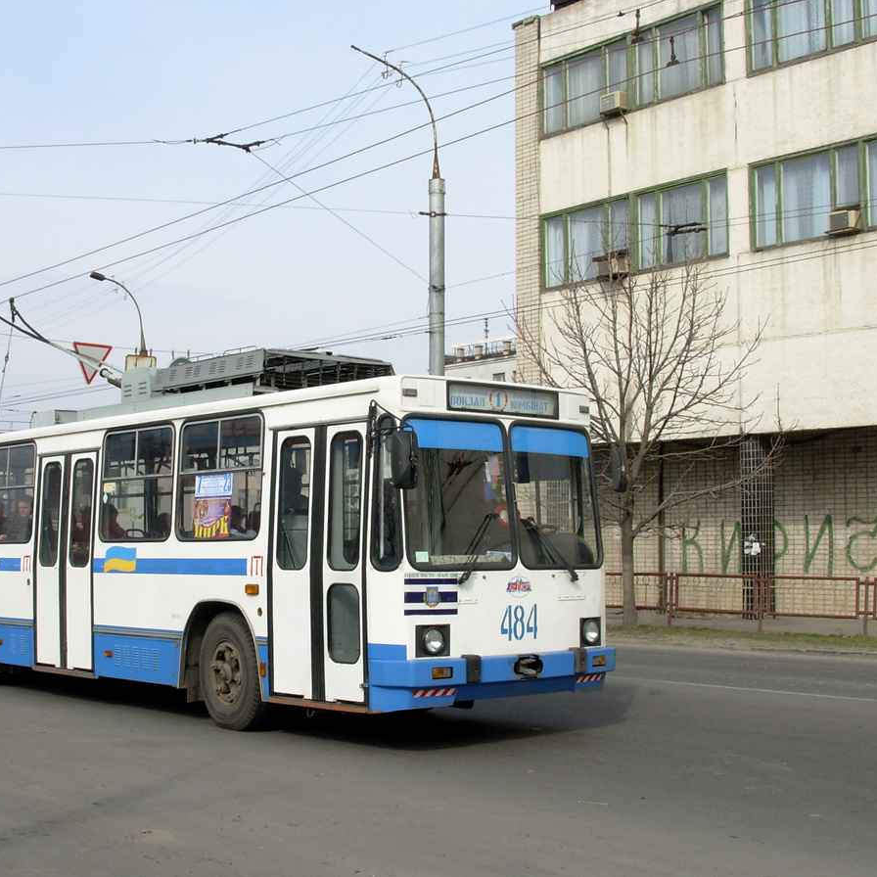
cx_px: 310
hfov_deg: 37.2
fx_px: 1290
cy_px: 438
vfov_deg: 37.6
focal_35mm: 45
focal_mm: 6.3
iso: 50
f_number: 4.9
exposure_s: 1/483
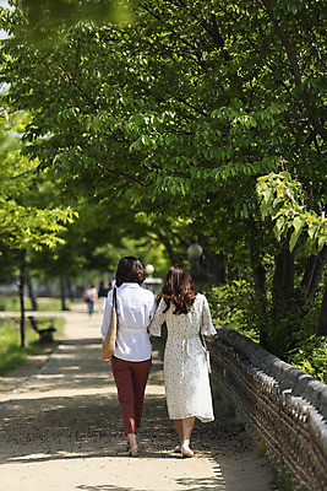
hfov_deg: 9.2
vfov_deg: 13.7
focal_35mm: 150
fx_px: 2042
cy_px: 246
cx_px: 164
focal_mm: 150
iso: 100
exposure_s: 1/2000
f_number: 2.8
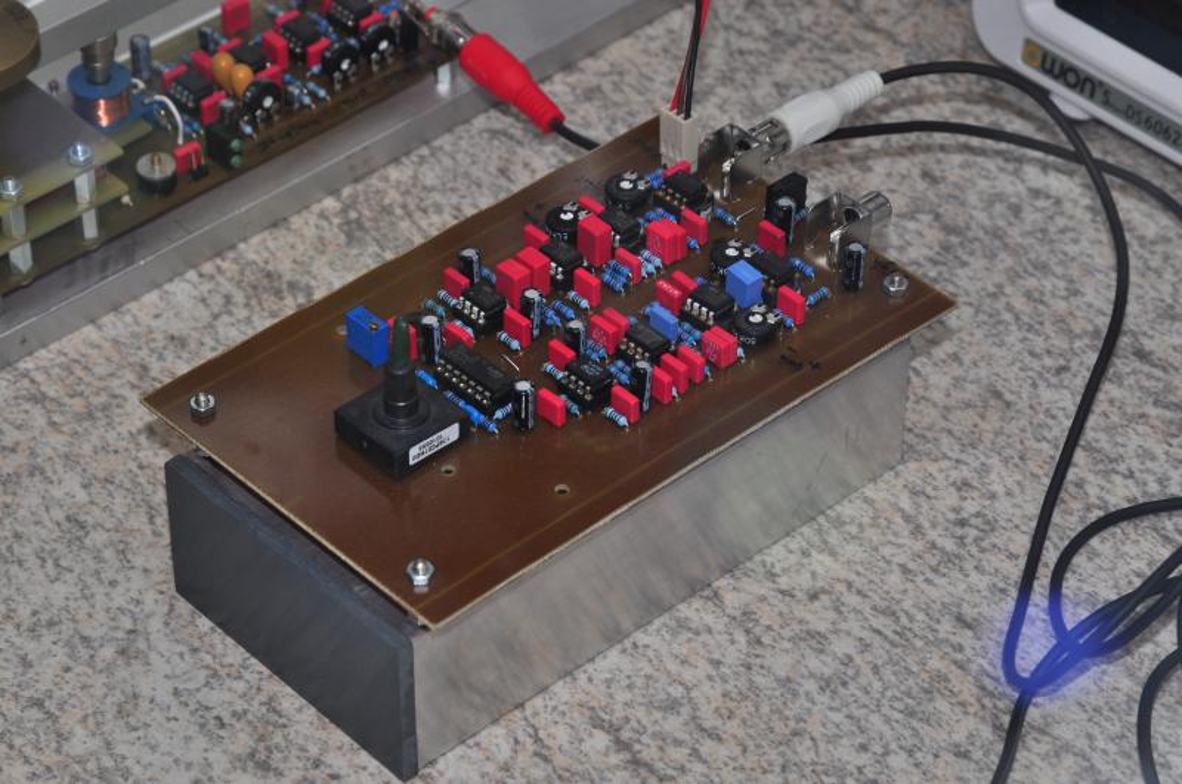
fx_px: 4180
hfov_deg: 16.1
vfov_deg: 10.7
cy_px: 392
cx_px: 591
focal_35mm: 128
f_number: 11
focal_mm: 85
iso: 200
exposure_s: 1/200
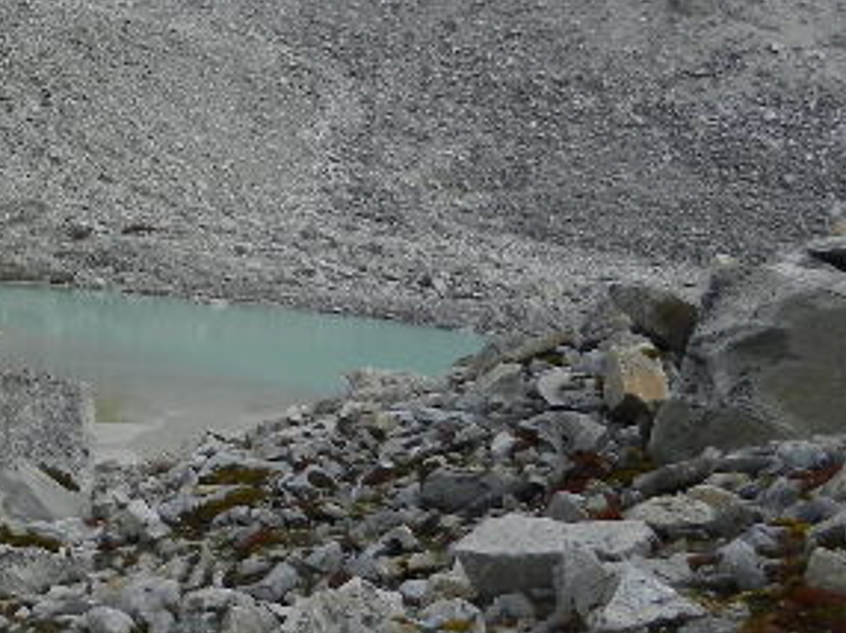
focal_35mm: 70
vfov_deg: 20.0
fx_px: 1709
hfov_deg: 24.7
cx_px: -210
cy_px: -62
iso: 160
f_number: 7
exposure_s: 1/640
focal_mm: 4.5
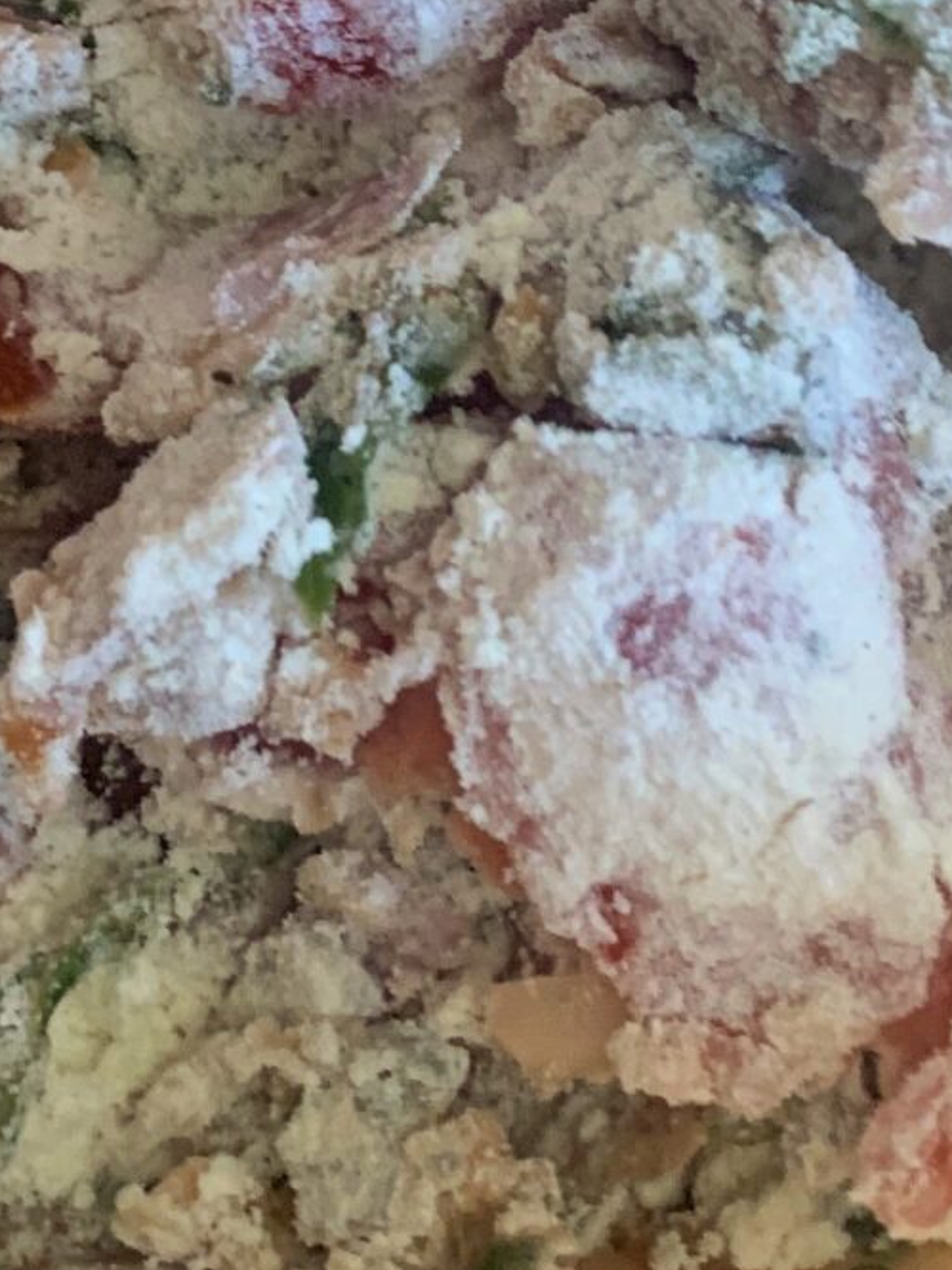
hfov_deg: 14.8
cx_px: 574
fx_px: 3669
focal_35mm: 100
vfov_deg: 18.7
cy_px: -215
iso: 100
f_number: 1.8
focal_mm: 4.25
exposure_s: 1/78
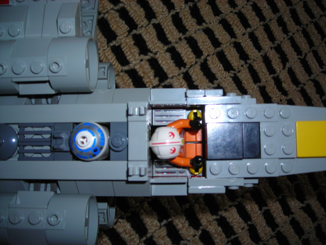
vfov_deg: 37.7
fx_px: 358
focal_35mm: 38
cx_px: 163
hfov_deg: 49.0
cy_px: 122
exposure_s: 1/60.1
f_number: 3.2
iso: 50
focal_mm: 6.3
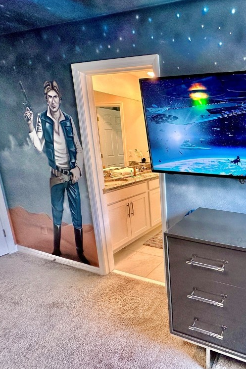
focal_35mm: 20
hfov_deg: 52.2
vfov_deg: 84.0
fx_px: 205
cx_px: 234
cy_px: 183
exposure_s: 1/120
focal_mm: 2.22
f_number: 2.2
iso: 200
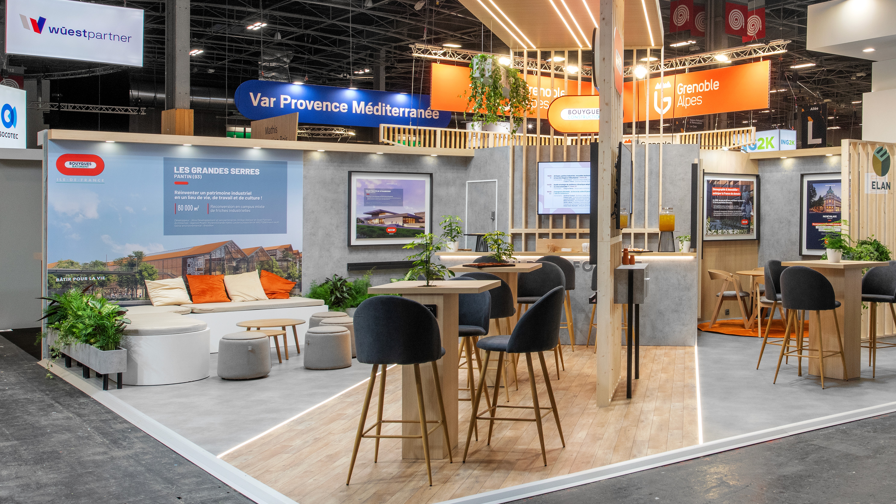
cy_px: 139
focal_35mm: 35
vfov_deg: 33.2
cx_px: 587
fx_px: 832
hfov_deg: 55.6
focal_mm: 24
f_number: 11
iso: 500
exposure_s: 1/125
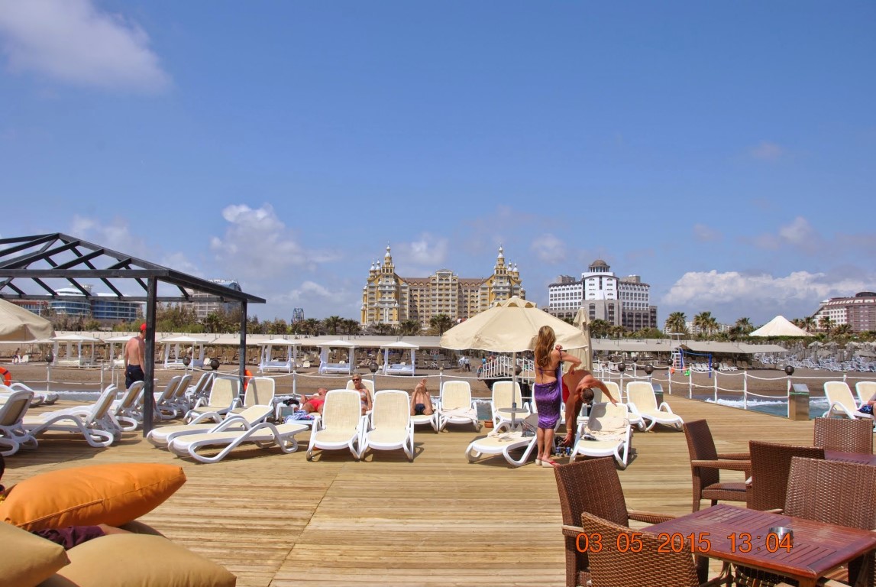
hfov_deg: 67.3
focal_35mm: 27
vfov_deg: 48.1
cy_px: 294
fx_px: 658
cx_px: 438
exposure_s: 1/320
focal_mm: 18
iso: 100
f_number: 9
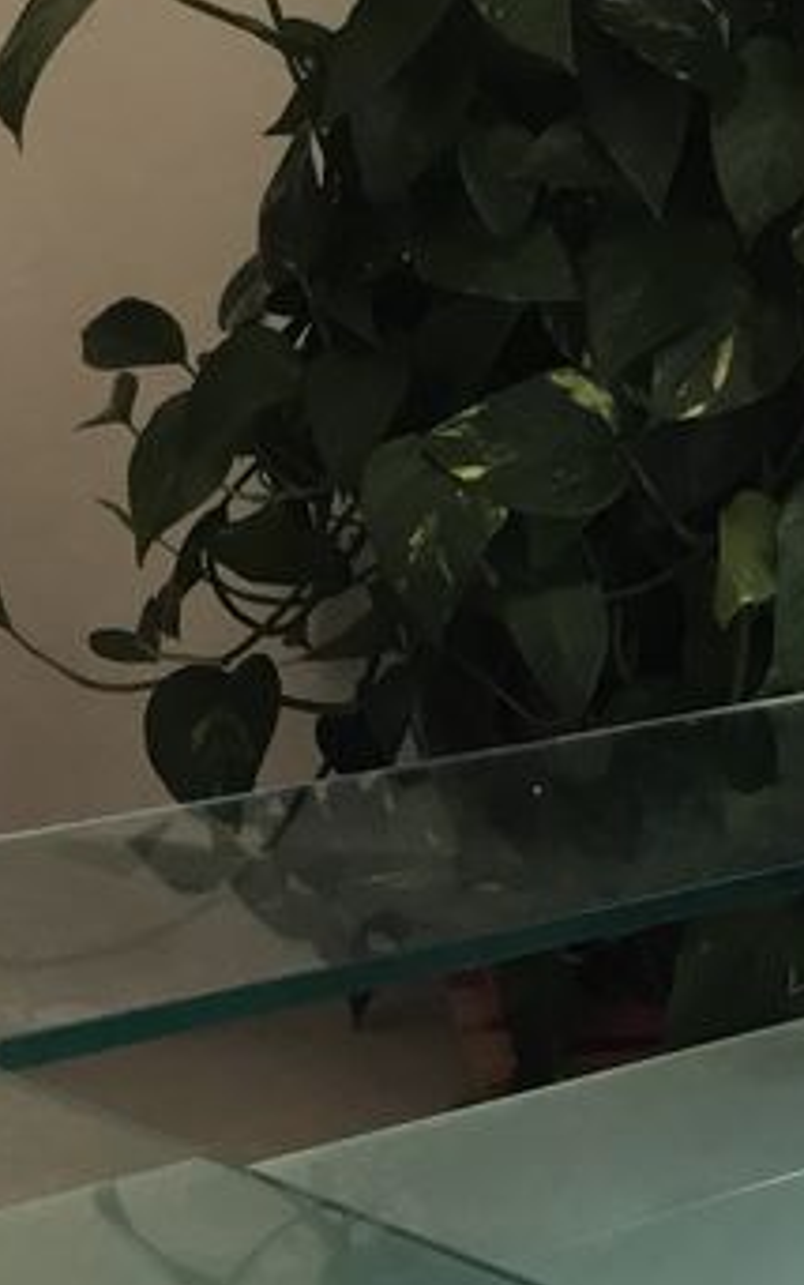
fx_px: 3363
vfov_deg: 21.0
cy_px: 1251
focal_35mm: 96
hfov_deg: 13.4
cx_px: 808
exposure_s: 1/33
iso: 32
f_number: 2.4
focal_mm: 3.3
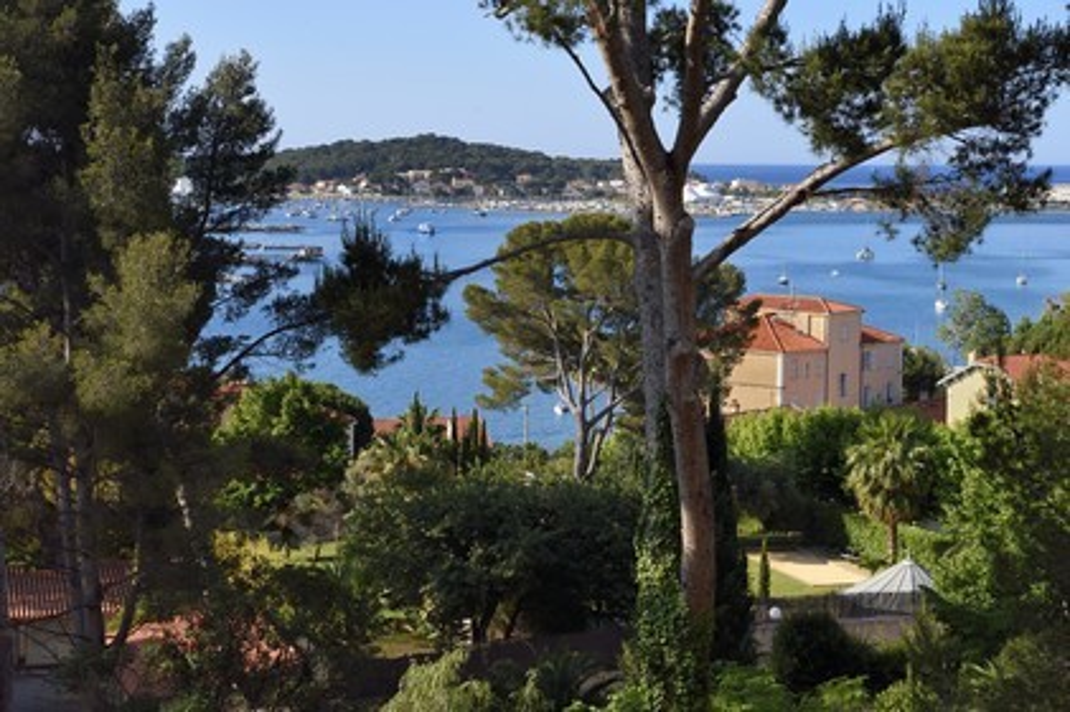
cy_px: 356
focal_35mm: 70
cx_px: 535
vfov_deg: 19.4
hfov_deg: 28.9
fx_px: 2079
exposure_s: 1/400
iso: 200
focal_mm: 70
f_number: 8
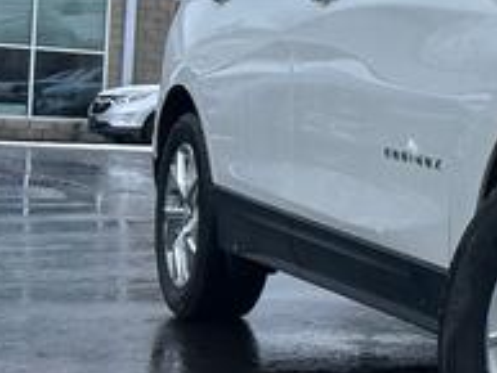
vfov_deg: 17.2
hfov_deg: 19.5
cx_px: 767
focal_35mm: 86
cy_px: 134
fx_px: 1236
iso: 50
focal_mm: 5.7
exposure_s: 1/2513
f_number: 1.5
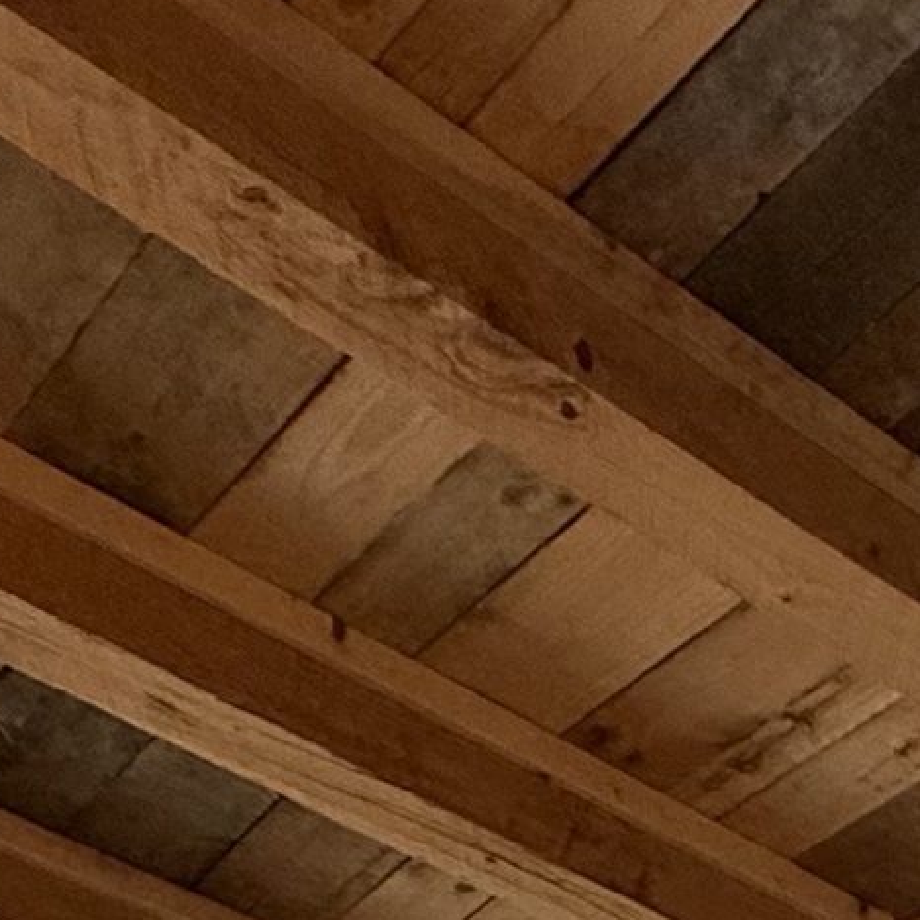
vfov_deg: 15.7
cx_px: 1006
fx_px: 2436
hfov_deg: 20.4
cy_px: 1964
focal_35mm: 81
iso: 160
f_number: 2.2
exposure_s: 1/99
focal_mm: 2.22
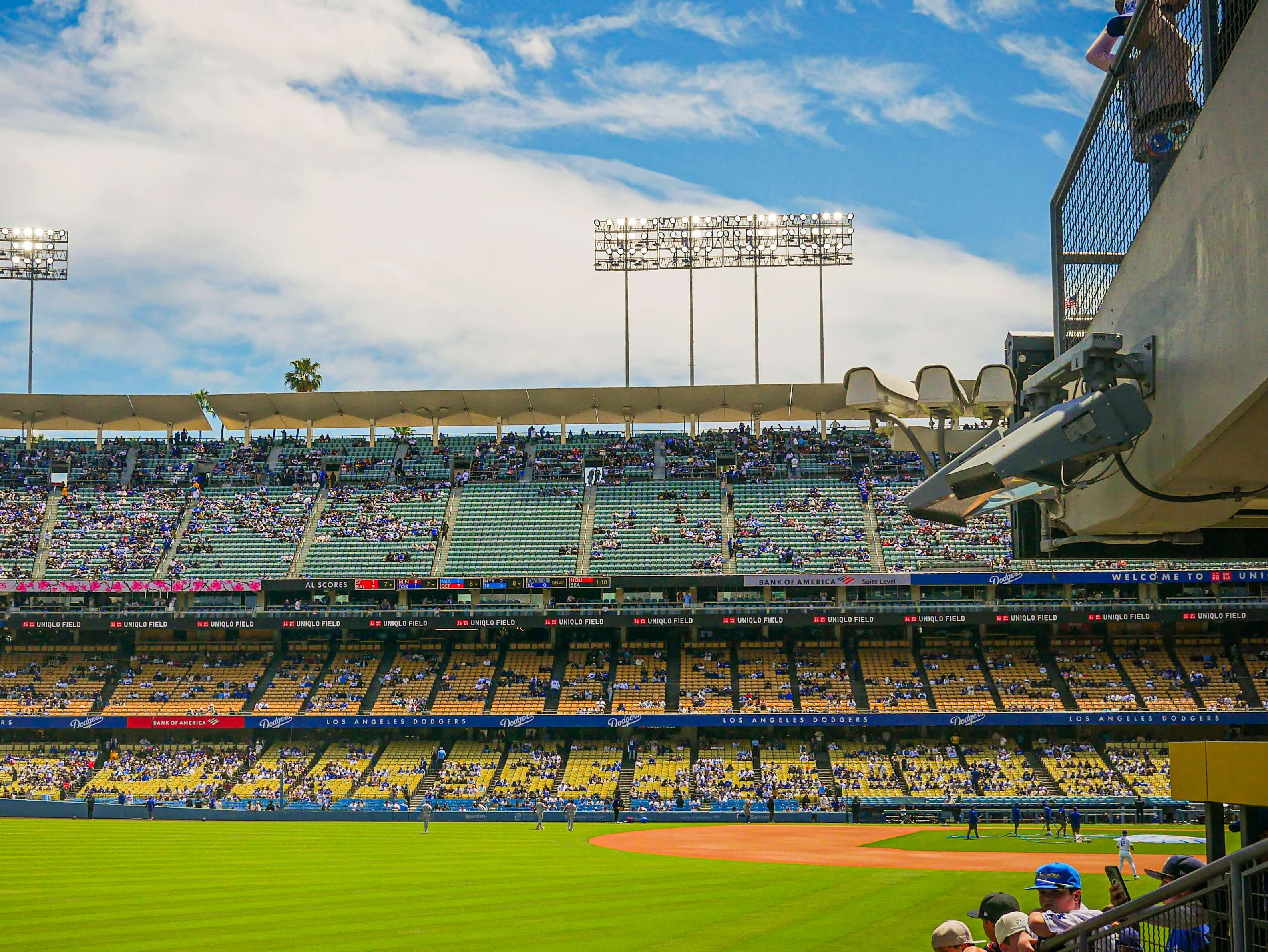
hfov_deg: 33.1
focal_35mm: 58
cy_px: 460
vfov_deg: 25.2
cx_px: 473
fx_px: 2125
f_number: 6.3
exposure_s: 1/1250
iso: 200
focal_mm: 20
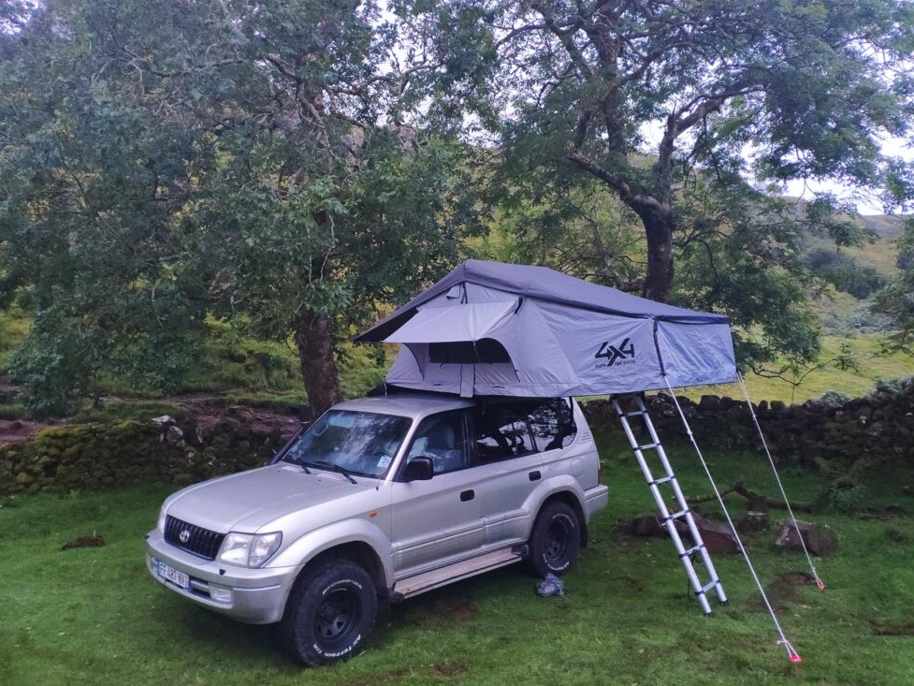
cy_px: 331
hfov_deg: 76.4
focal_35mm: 22
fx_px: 581
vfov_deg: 61.1
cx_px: 447
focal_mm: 4.22
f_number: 1.8
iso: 966
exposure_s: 1/20
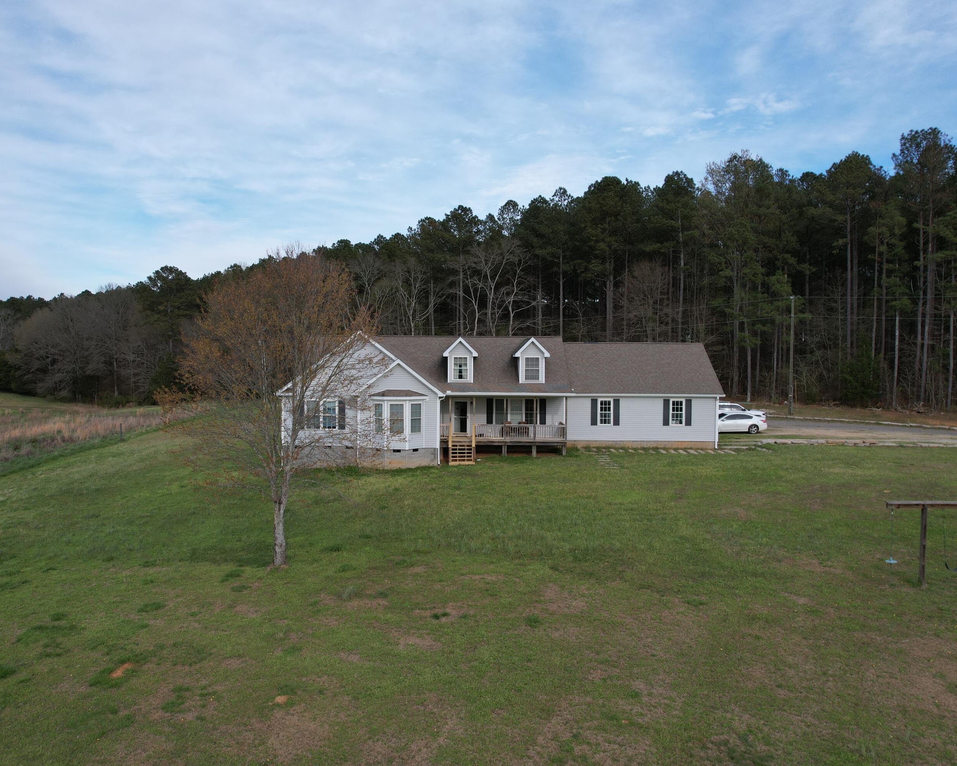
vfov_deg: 56.8
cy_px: 385
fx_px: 708
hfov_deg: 68.1
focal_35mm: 25
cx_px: 454
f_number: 2.8
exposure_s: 1/1000
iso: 100
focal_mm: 8.38
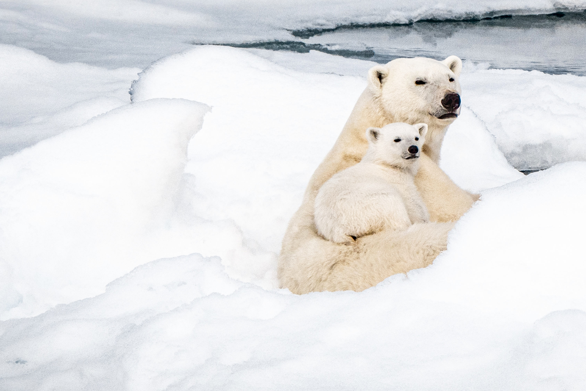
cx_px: 293
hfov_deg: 11.0
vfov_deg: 7.3
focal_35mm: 187
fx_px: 3045
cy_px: 196
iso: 200
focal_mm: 187.1
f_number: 7.1
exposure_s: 1/2000
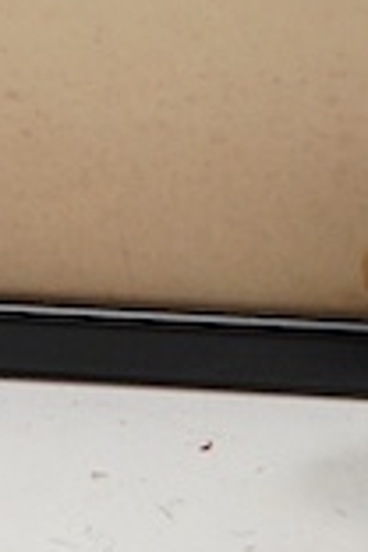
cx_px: -92
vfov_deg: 7.4
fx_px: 3986
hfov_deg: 5.3
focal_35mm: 260
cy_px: -761
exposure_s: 1/125
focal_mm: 30
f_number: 3.5
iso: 1000
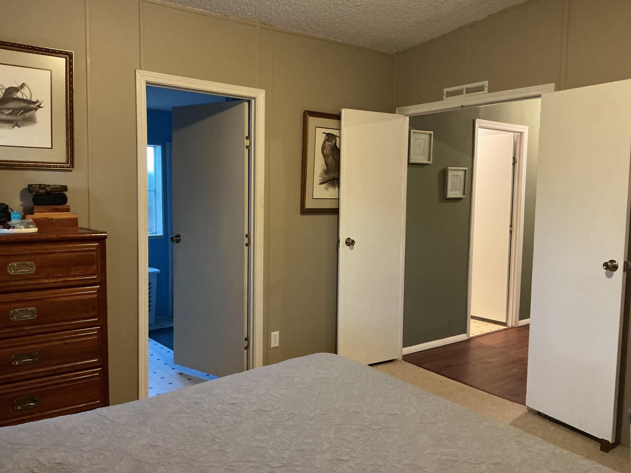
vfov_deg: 46.8
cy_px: 235
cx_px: 312
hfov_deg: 60.0
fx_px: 547
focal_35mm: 30
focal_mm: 3
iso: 250
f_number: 1.8
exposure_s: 1/30
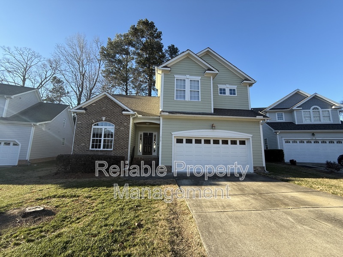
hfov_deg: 102.1
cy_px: 128
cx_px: 172
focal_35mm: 14
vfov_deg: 85.7
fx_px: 139
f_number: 2.2
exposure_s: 1/522
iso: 50
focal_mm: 2.22
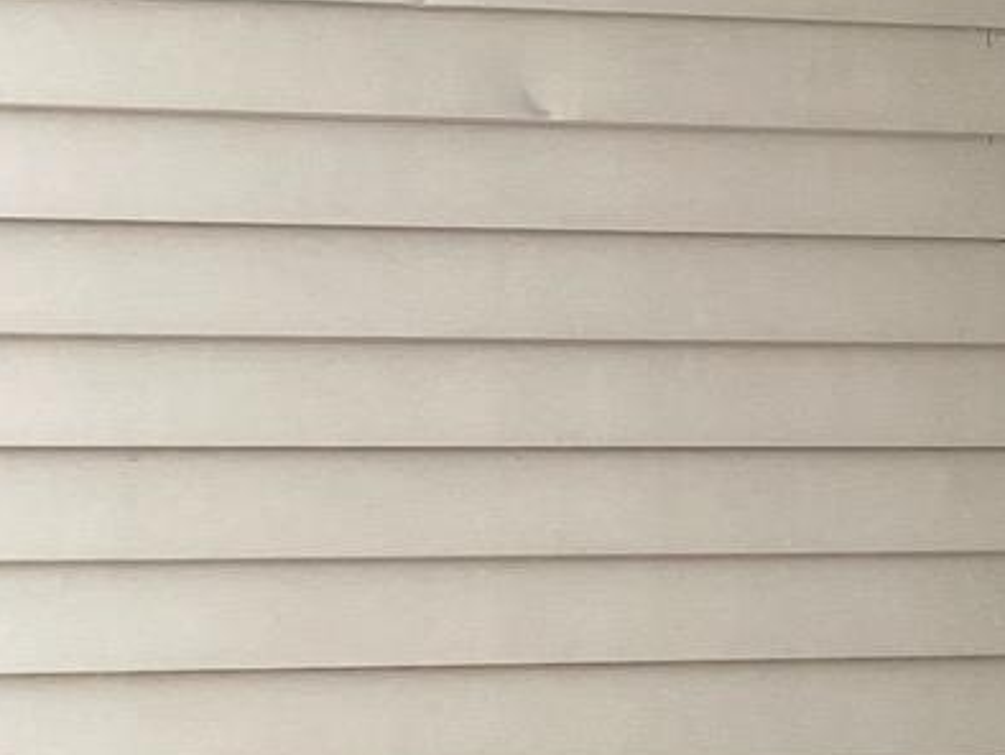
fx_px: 3922
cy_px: 701
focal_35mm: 135
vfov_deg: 10.9
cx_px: 2301
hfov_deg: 12.1
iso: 100
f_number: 1.8
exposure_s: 1/121
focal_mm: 4.25
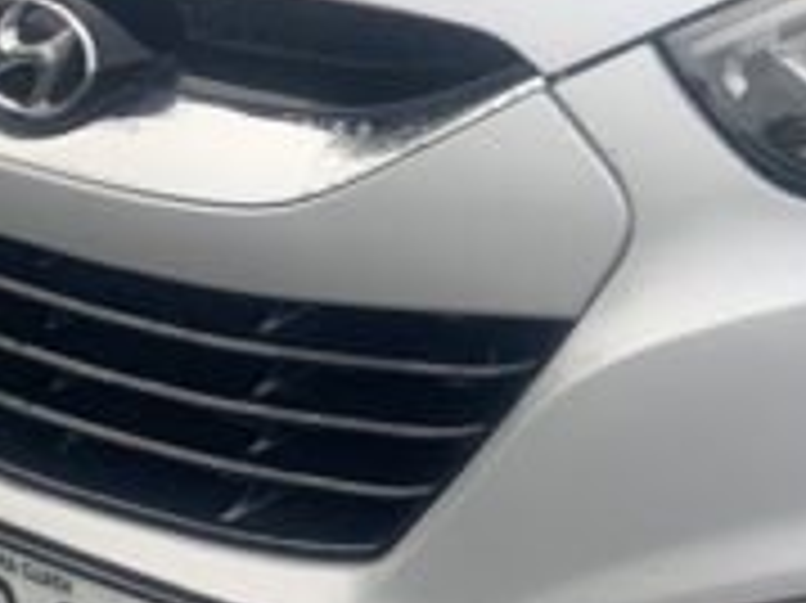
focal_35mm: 116
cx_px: 1364
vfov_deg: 12.6
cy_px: -14
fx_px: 2699
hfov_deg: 15.1
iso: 25
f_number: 1.8
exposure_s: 1/471
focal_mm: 4.25
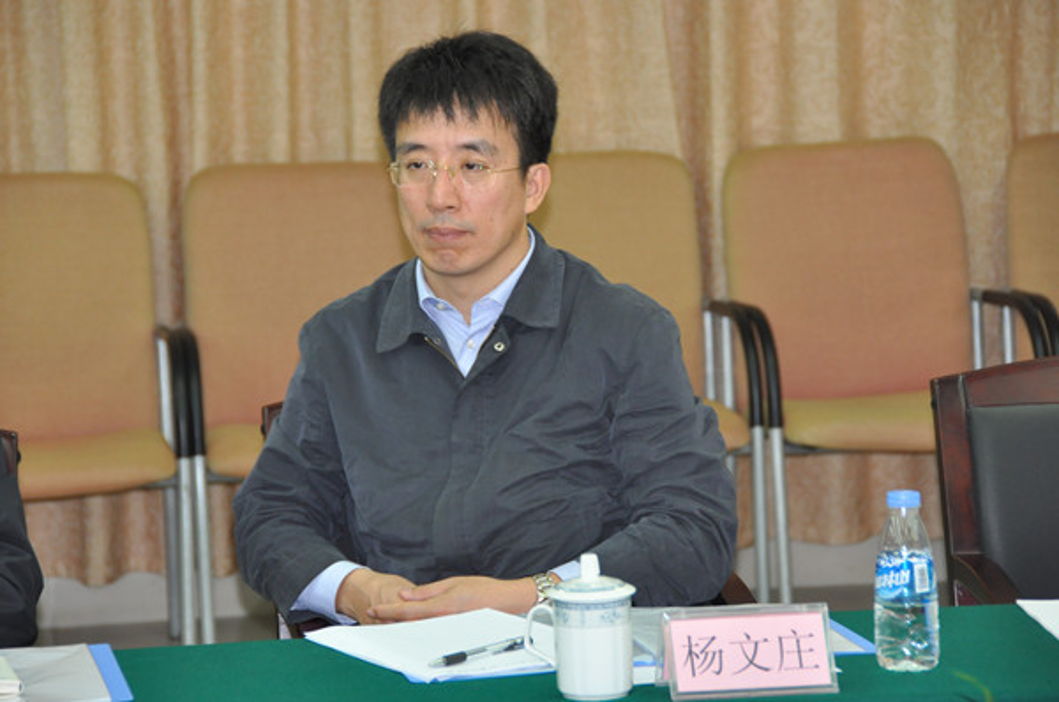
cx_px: 530
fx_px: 4185
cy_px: 351
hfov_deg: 14.4
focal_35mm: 142
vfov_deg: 9.6
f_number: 5.3
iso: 800
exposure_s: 1/60
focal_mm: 95
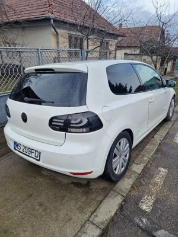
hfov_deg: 58.9
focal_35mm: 23
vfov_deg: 73.9
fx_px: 158
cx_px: 89
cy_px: 118
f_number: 1.8
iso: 50
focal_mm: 6.4
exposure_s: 1/455
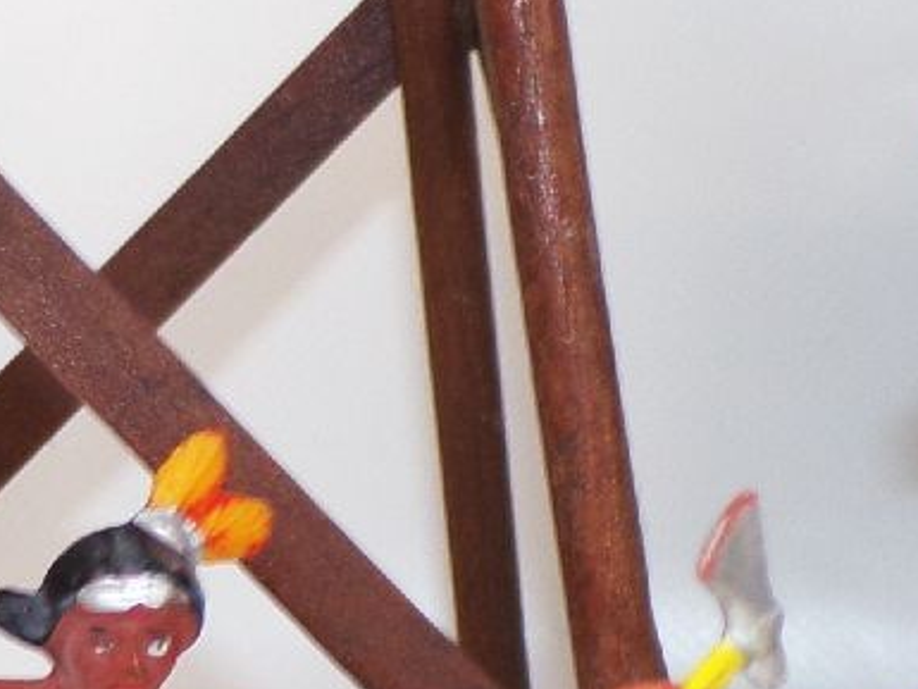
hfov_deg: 12.9
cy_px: 1061
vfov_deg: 9.4
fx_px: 4059
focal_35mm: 153
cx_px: 275
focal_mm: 5.8
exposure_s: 1/34
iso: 80
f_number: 3.2
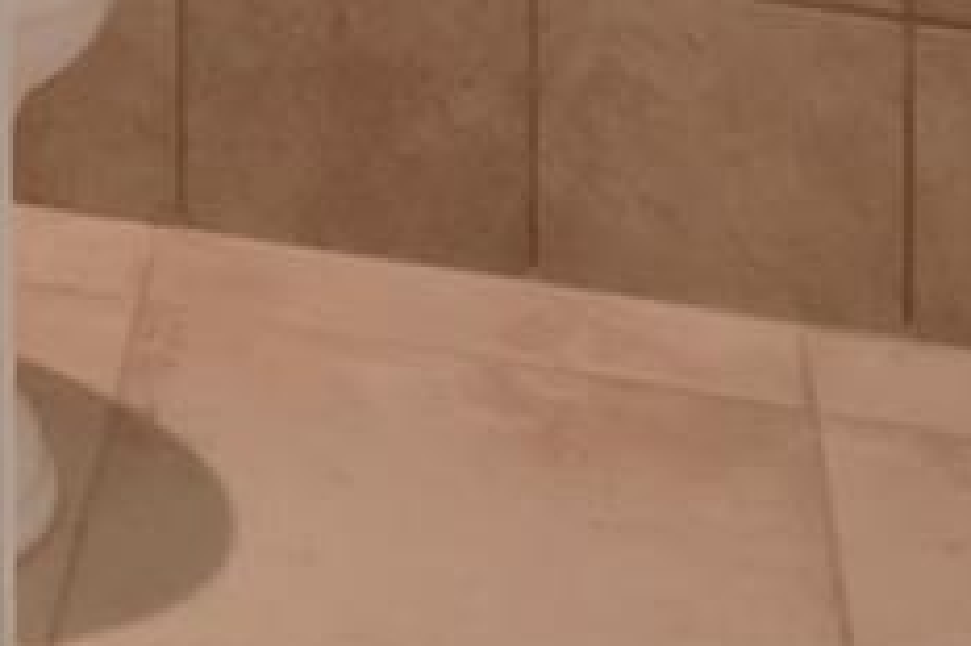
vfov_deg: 9.8
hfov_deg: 16.3
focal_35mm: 113
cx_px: -546
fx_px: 3057
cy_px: -1146
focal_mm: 11
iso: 1600
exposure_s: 1/2.5
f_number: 14
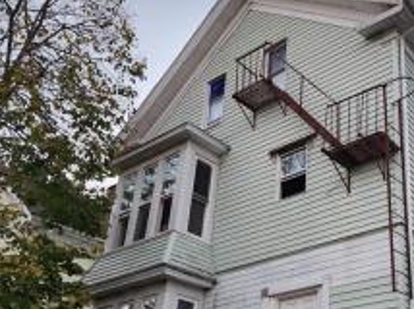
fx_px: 514
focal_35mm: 43
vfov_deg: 32.4
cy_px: 257
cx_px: 356
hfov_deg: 41.2
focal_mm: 6.4
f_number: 1.8
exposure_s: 1/120
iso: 250
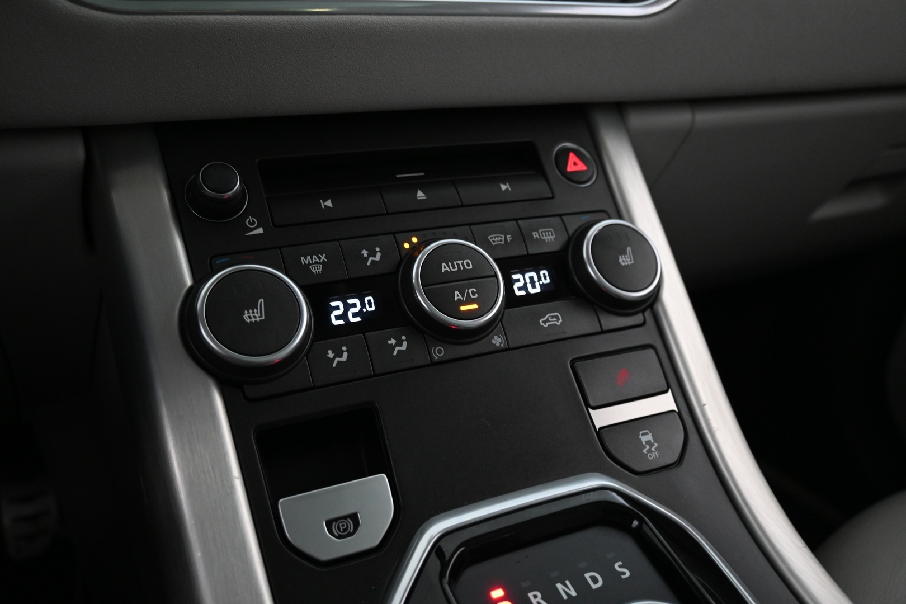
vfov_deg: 41.7
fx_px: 793
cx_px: 453
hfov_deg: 59.5
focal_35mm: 32
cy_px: 302
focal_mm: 21
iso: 1800
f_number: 4
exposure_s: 1/30
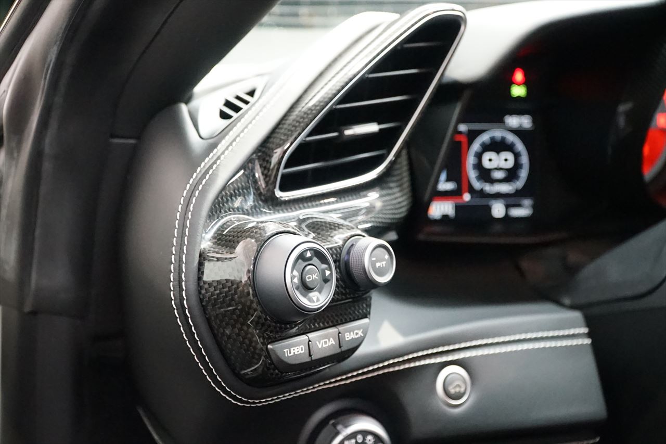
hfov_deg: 42.7
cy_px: 222
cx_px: 333
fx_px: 851
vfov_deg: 29.2
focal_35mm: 46
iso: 6400
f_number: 4.5
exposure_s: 1/60
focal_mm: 31
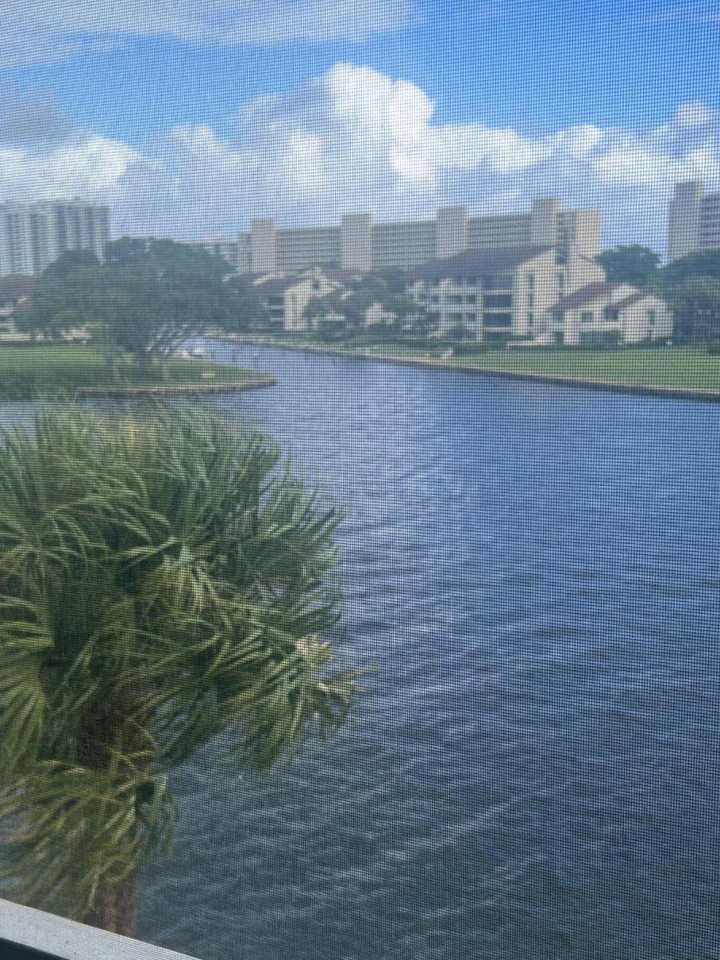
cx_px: 298
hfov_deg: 33.5
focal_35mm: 43
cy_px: 488
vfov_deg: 43.8
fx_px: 1192
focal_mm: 5.7
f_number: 1.5
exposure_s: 1/1808
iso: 50
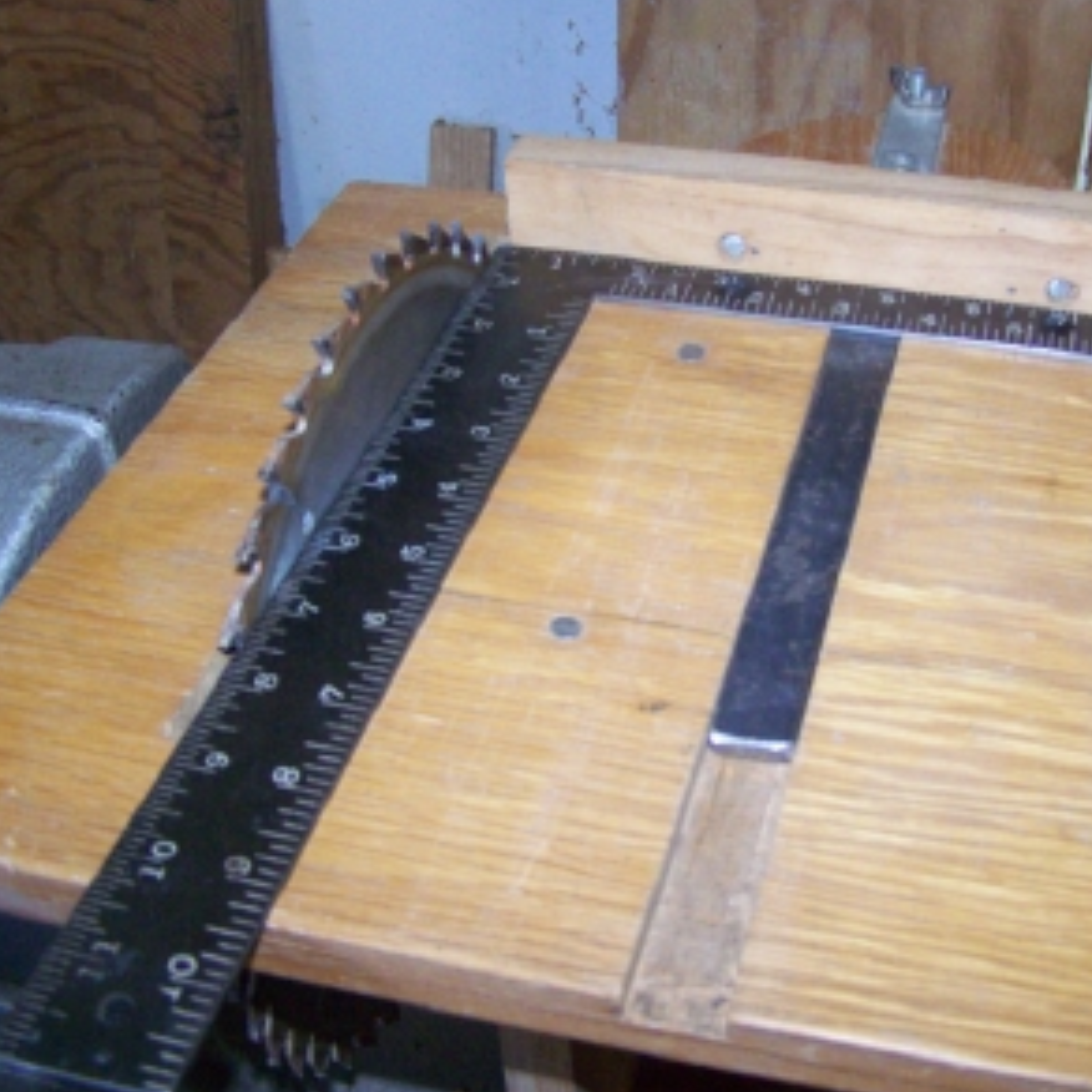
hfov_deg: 36.7
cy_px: 542
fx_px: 1642
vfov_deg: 36.8
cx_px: 654
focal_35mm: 46
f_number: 2.8
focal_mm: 6.3
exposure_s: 1/40
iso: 400
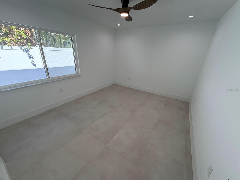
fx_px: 97
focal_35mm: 14
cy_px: 90
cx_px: 120
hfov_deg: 102.1
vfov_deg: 85.7
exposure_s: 1/143
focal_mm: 2.22
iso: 50
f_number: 2.2
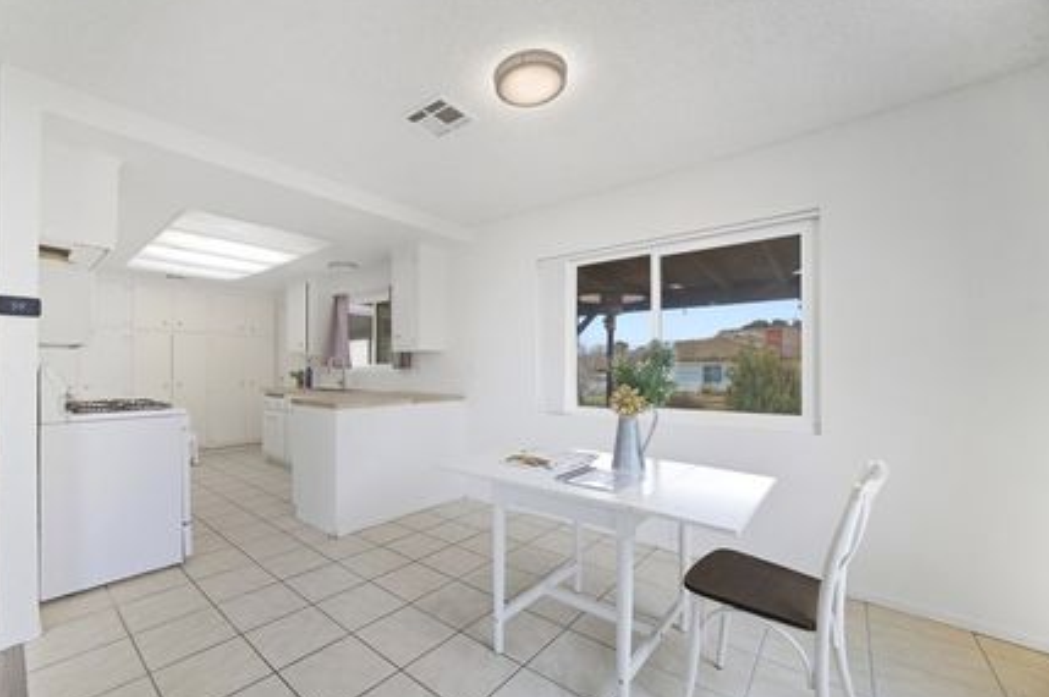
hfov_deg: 101.6
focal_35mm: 15
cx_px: 465
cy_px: 373
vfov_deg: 78.7
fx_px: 424
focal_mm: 12.5
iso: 200
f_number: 6.3
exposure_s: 1/13
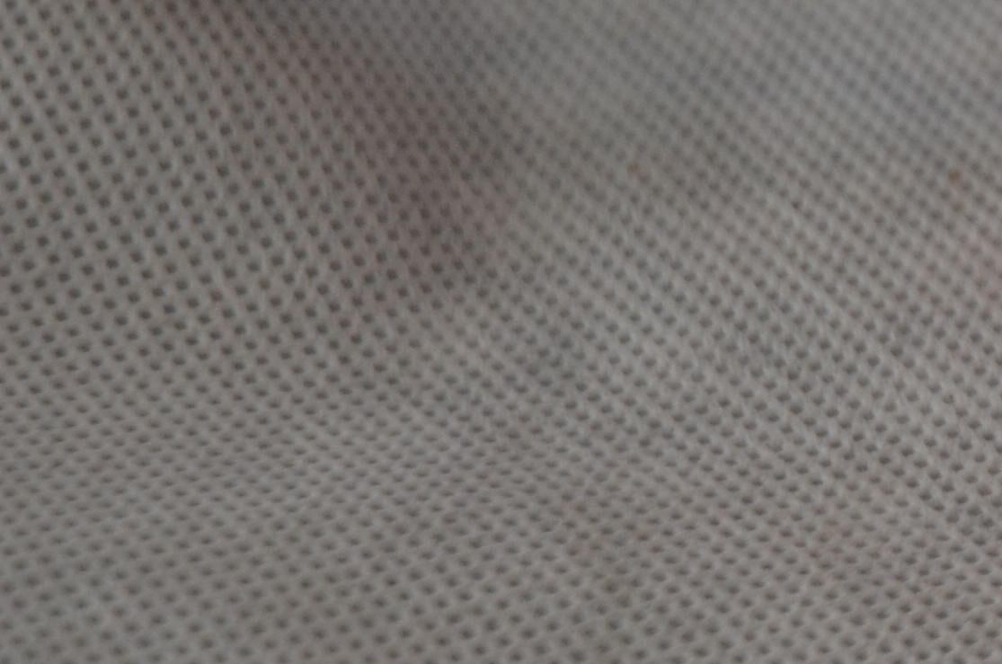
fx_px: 12891
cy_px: -115
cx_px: 2056
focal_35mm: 464
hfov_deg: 4.4
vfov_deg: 2.9
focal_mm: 70
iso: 500
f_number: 4.5
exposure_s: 1/250
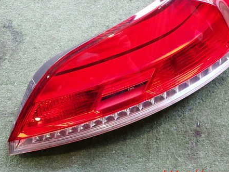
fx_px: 225
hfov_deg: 53.9
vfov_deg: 41.5
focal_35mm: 34
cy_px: 65
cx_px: 125
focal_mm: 4.5
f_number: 2
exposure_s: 1/80
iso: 200
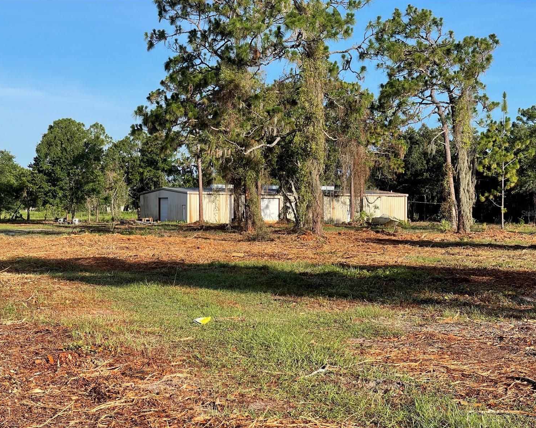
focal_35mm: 67
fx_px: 1063
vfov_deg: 22.8
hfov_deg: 28.3
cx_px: 268
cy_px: 213
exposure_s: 1/737
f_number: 2.2
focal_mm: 7.5
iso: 20
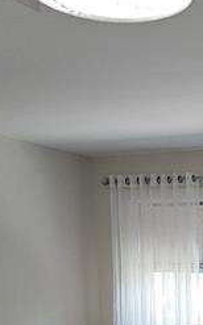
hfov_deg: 15.7
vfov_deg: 23.8
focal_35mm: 79
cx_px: 266
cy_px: 389
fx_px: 701
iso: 64
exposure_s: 1/60
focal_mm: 5.4
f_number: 1.8
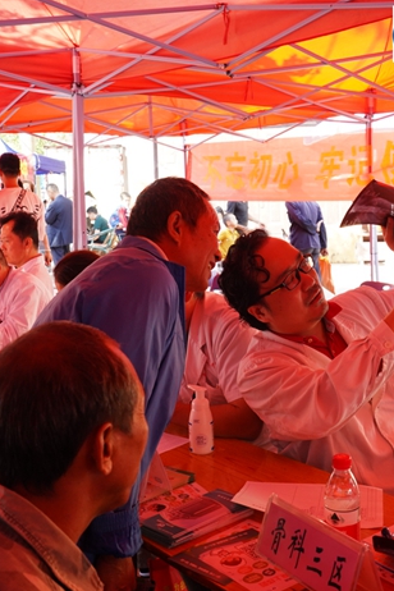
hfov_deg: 30.3
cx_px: 262
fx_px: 722
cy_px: 297
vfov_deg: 44.5
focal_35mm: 44
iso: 1250
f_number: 8
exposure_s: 1/125
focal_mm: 29
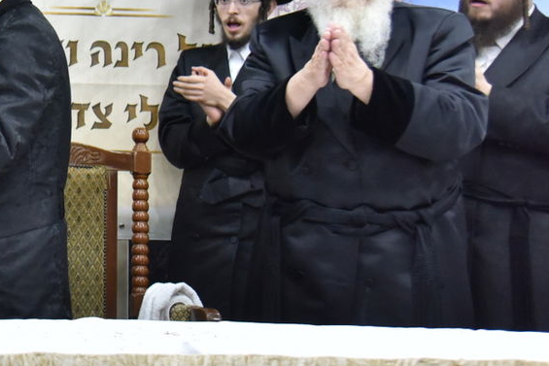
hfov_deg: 17.8
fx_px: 1663
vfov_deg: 12.5
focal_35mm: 109
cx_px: -122
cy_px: 54
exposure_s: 1/160
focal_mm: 44
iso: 2000
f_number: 4
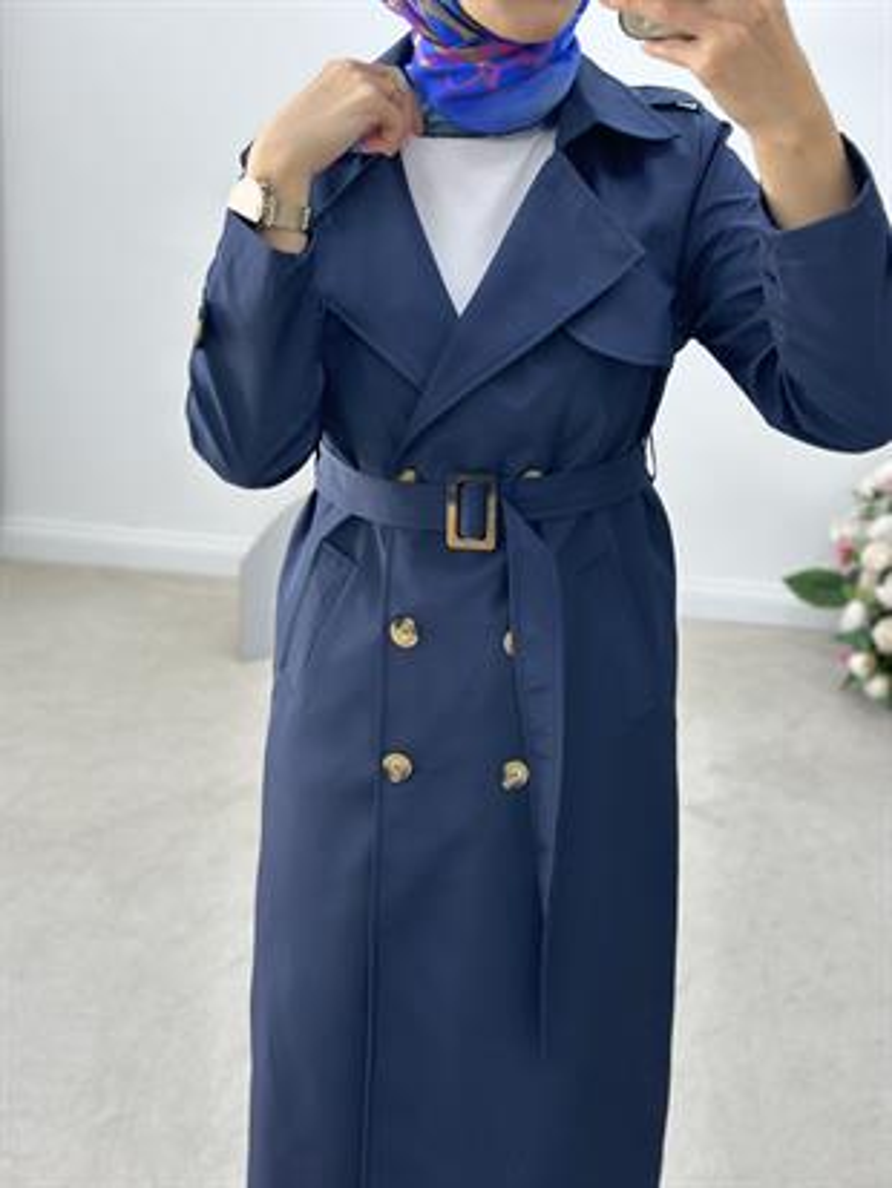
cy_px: 594
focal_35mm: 48
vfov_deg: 39.6
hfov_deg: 30.3
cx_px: 446
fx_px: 1648
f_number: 1.78
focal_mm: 6.86
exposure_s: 1/133
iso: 64
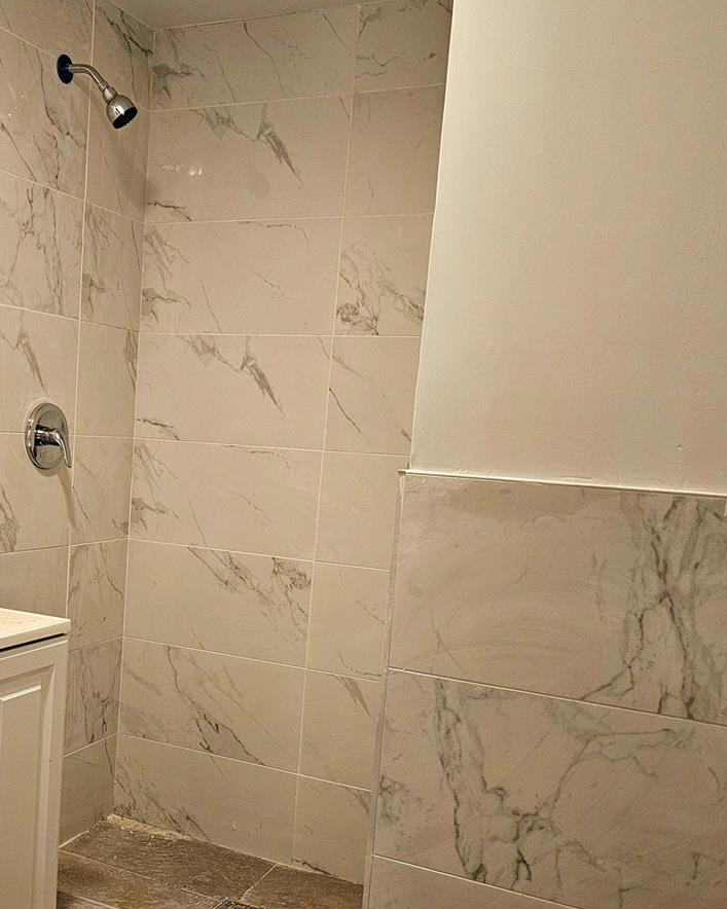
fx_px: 1049
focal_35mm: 39
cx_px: 181
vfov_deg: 46.4
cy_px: 568
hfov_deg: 37.3
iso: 400
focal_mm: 6.3
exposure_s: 1/120
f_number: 1.7
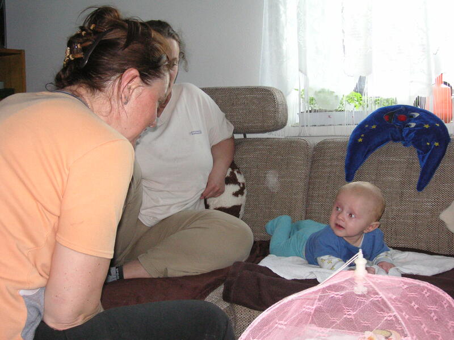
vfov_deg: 32.9
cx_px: 227
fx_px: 577
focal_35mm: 44
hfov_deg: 42.9
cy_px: 170
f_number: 3.1
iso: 160
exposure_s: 1/45
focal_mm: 7.3
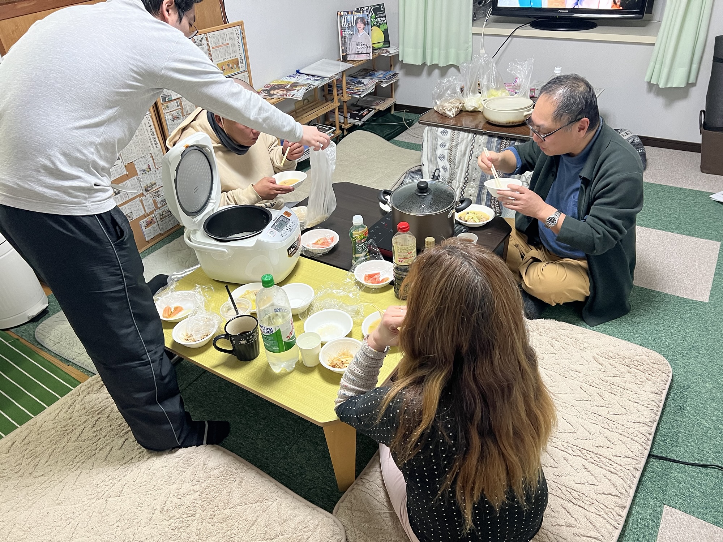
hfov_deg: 67.3
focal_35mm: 26
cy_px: 271
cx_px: 362
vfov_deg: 53.1
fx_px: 543
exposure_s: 1/60
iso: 250
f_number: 1.5
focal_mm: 5.7
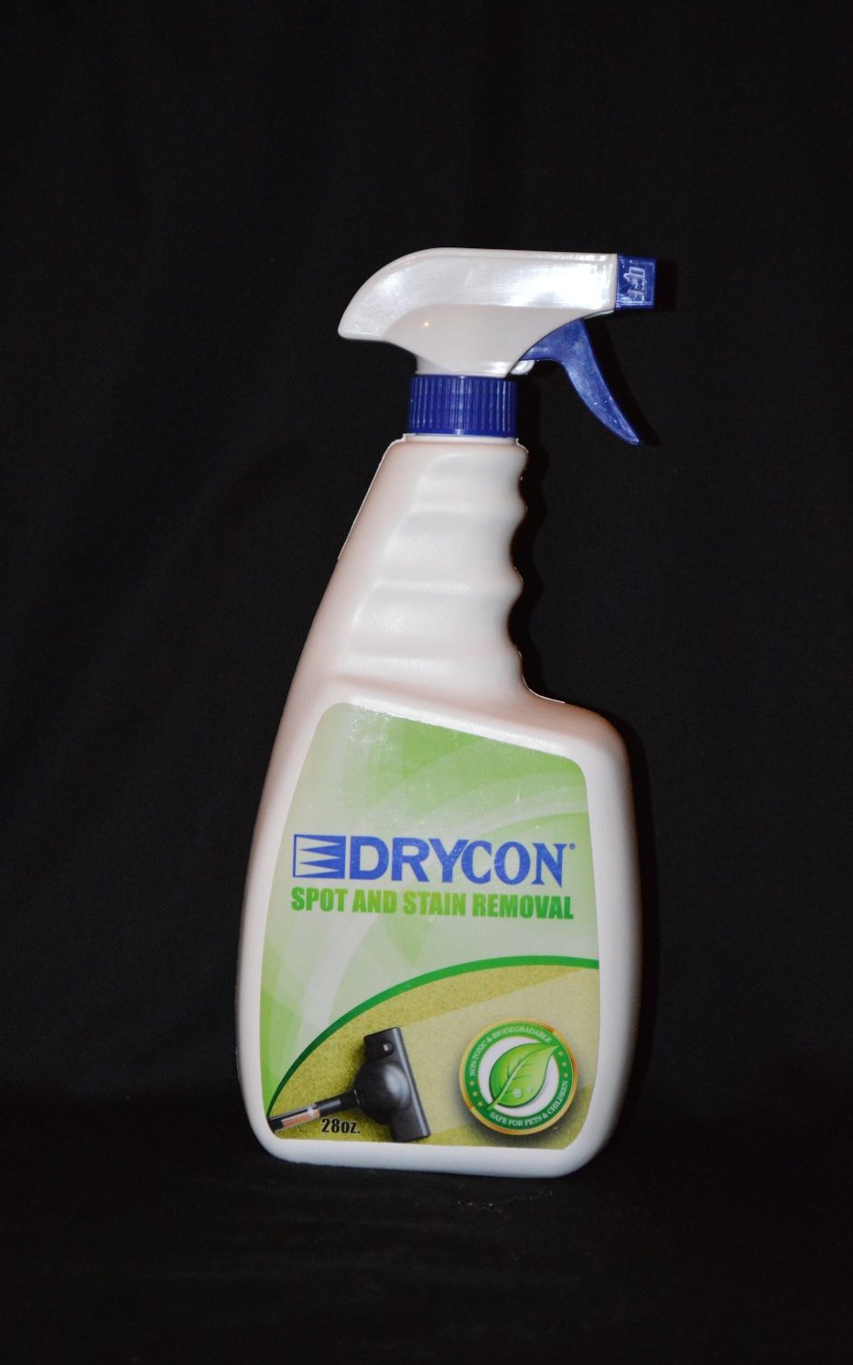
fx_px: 3143
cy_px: 683
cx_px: 452
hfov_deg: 15.5
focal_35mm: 85
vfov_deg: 24.5
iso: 3200
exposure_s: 1/60
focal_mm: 55
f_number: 5.6
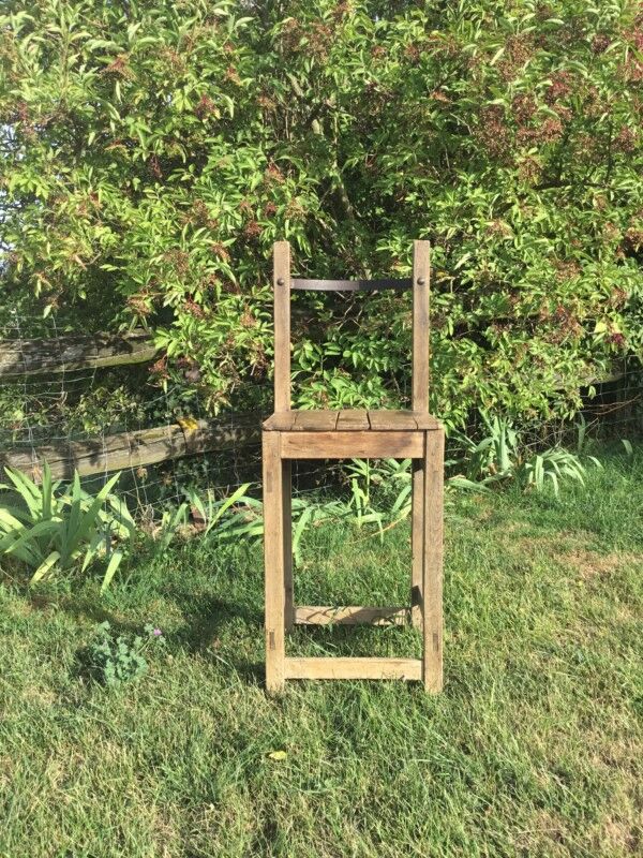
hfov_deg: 45.4
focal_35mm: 31
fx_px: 768
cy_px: 429
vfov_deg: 58.4
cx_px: 322
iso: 25
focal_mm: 3.3
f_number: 2.4
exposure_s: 1/424
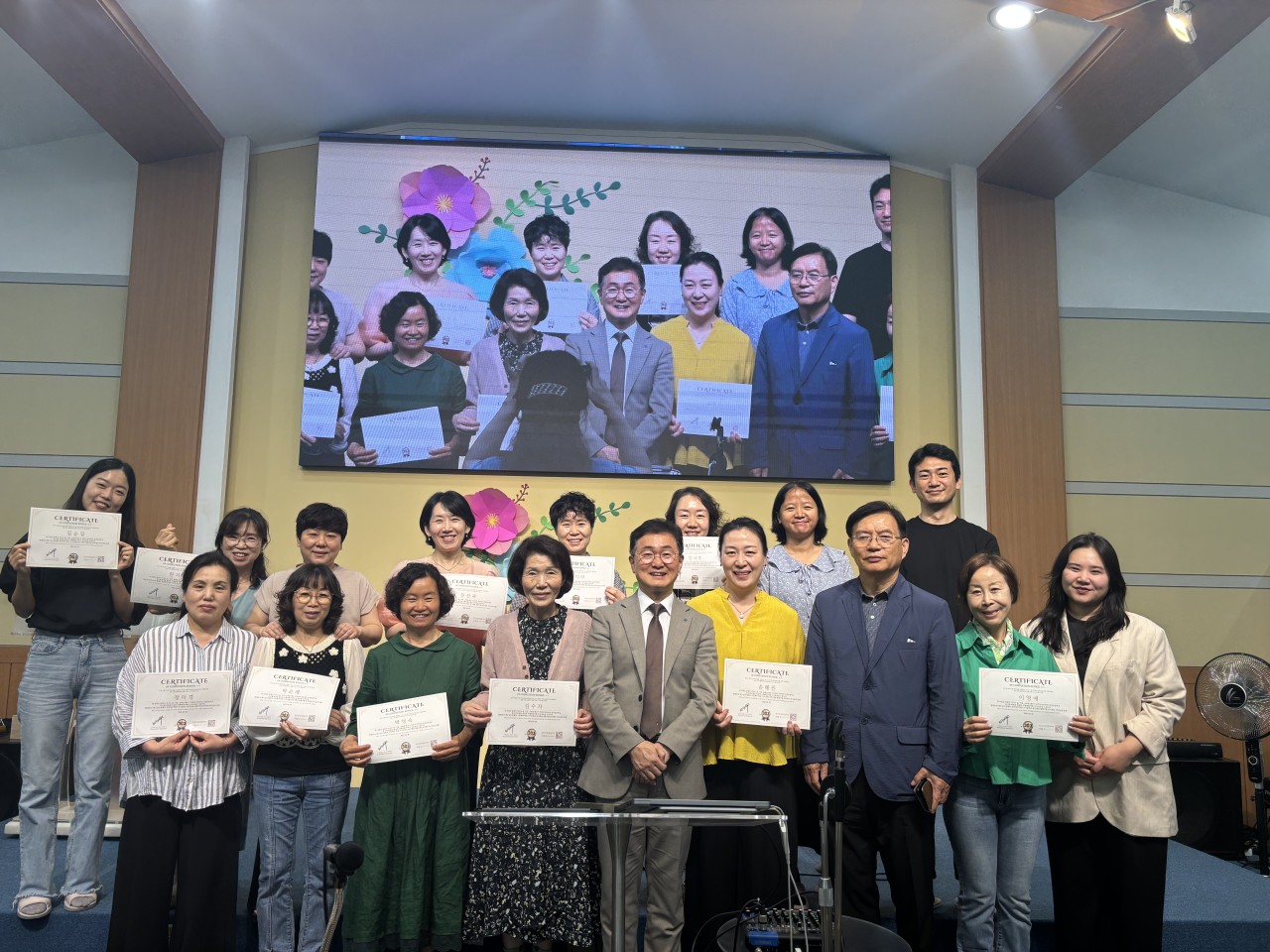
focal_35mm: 26
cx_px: 635
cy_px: 476
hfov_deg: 67.3
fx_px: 954
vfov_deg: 53.1
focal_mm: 5.96
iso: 32
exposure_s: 1/122
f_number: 1.6
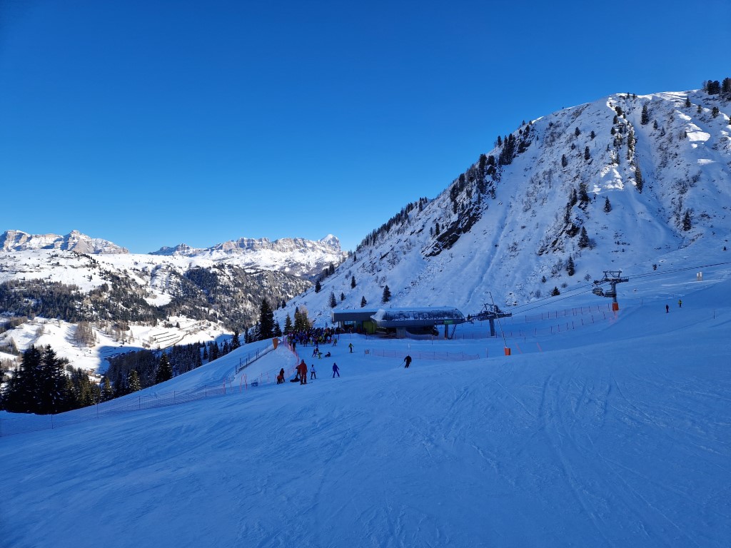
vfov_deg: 58.9
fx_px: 486
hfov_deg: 73.9
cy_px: 274
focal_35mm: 23
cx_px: 366
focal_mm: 5.4
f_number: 1.8
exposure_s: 1/1368
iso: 50
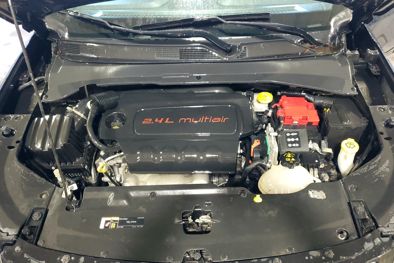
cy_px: 133
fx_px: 306
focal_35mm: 28
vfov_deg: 46.4
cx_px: 200
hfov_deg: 65.5
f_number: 1.5
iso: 339
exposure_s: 1/40
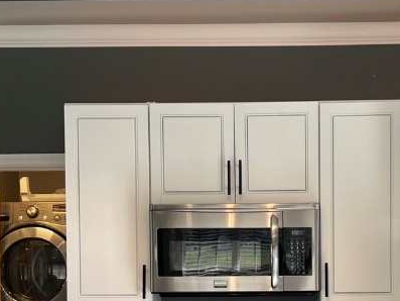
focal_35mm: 67
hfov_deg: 28.8
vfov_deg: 21.3
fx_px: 774
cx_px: 265
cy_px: 284
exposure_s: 1/120
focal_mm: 5.7
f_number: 1.5
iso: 32
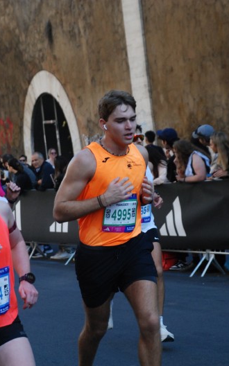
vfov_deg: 16.0
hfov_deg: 10.0
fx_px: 1304
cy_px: 207
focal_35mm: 131
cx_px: 131
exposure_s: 1/640
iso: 1000
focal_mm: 75
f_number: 5.6
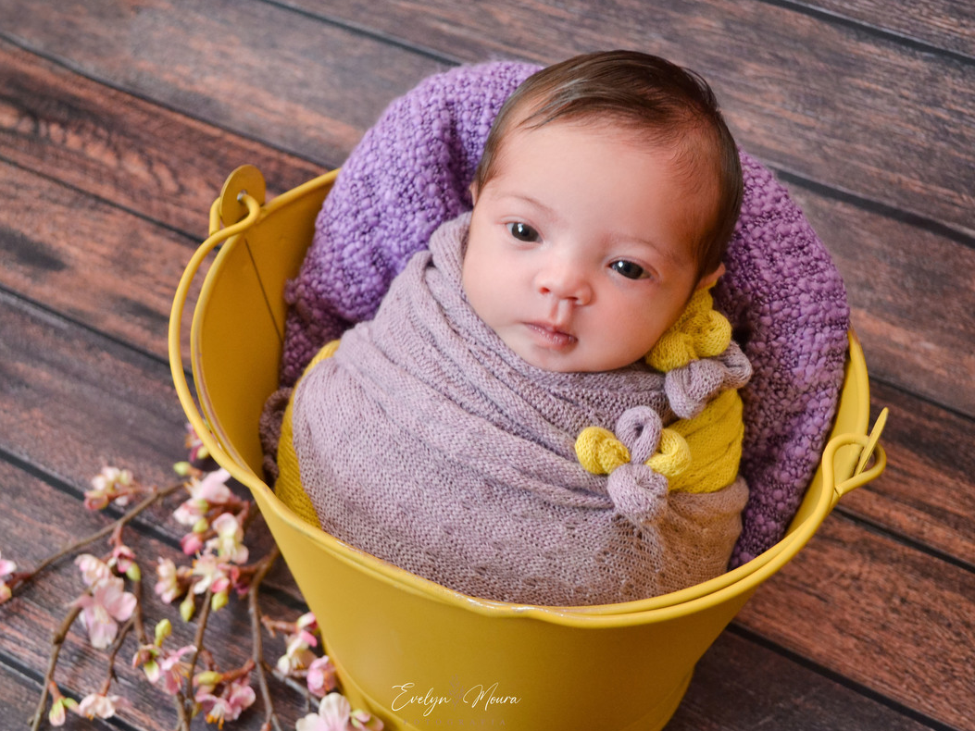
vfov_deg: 31.5
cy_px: 366
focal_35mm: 46
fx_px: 1296
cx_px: 456
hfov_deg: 41.2
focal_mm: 28
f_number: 4.5
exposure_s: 1/40
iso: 800
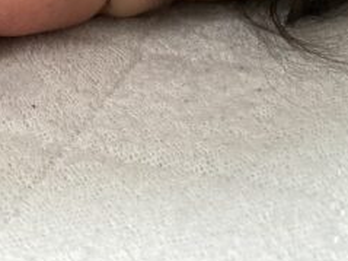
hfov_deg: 21.0
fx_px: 904
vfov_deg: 15.0
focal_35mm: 90
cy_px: -150
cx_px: -3
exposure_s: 1/60
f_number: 1.8
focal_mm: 3.99
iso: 250
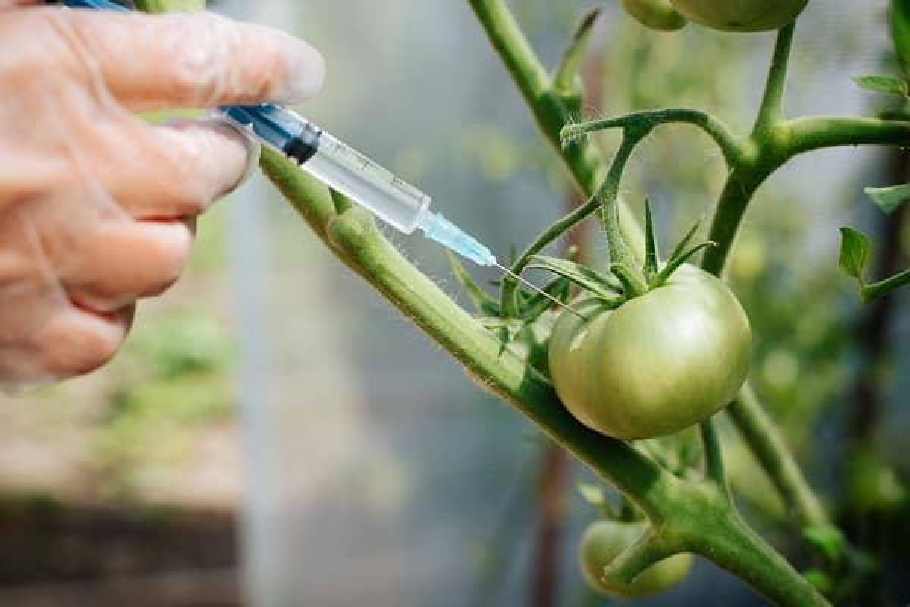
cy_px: 304
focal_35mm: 50
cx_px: 455
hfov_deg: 39.6
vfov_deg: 27.0
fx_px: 1264
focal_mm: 50
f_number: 4
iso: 100
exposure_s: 1/250
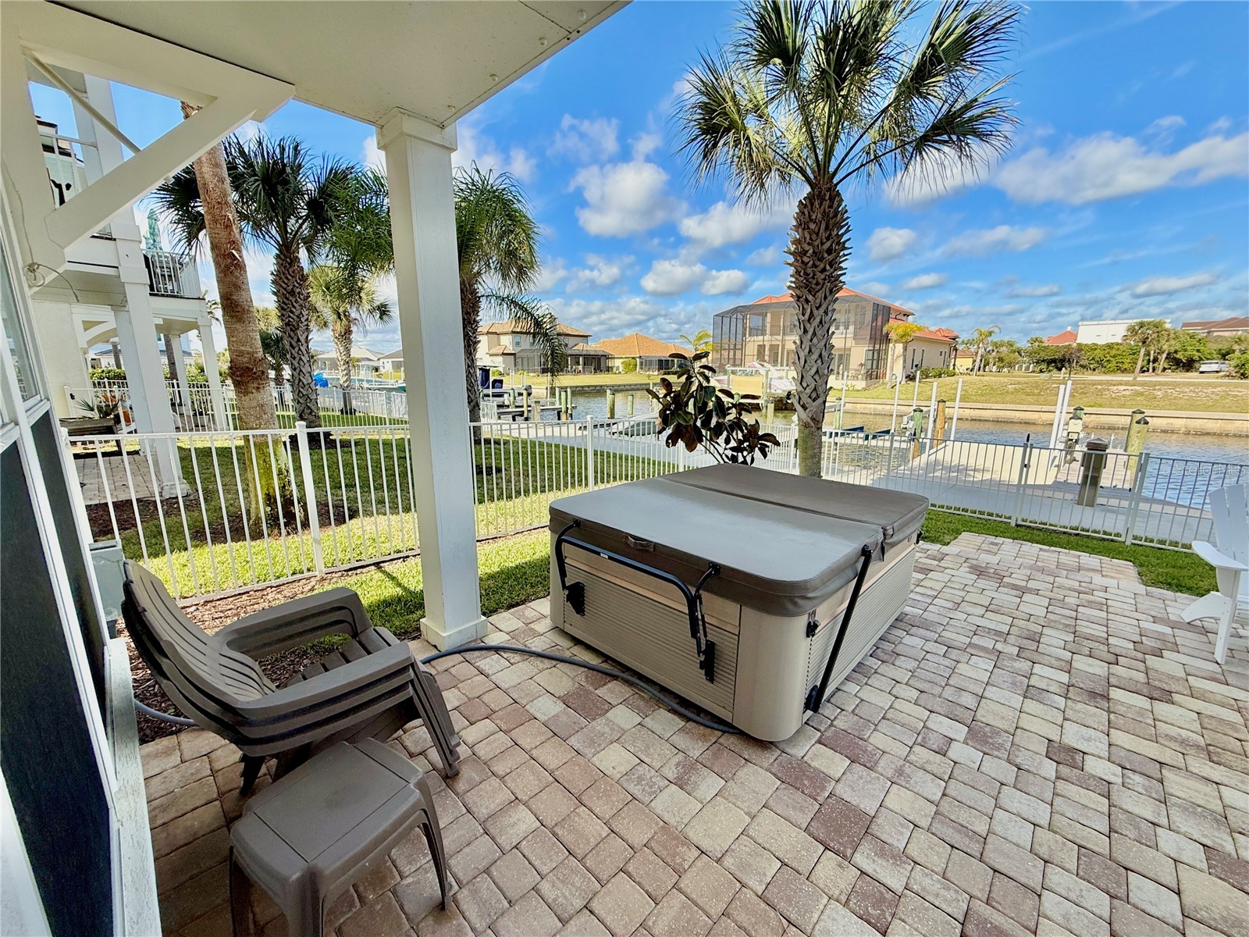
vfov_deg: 85.7
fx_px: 505
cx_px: 624
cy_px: 468
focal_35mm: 14
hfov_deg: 102.1
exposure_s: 1/1285
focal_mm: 2.22
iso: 50
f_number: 2.2
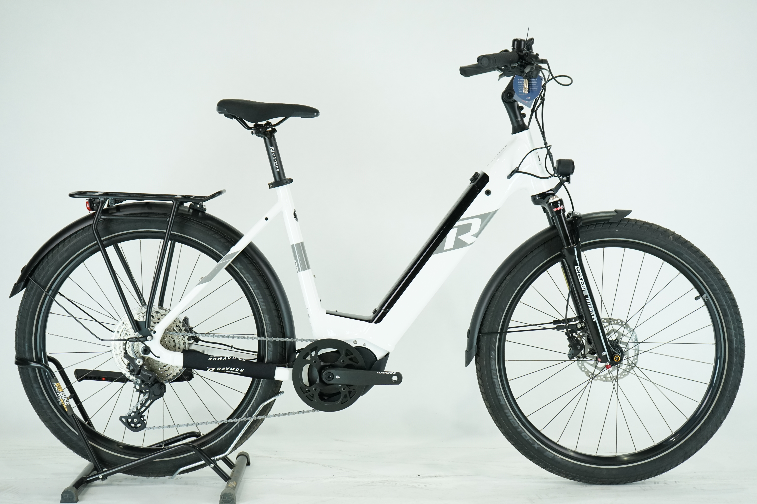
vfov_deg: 23.4
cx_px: 378
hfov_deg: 34.5
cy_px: 252
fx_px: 1220
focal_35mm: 58
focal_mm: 58
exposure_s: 1/200
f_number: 5.6
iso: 1600
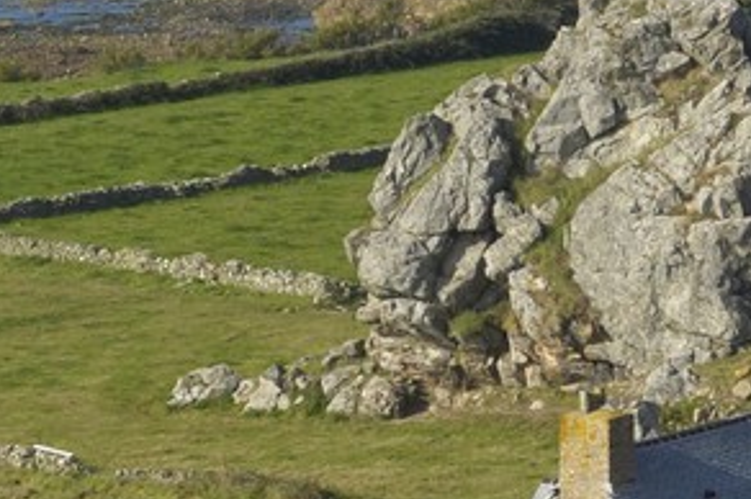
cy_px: 345
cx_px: 1831
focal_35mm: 312
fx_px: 6501
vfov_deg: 4.4
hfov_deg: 6.3
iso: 100
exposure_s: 1/160
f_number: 7.6
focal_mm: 38
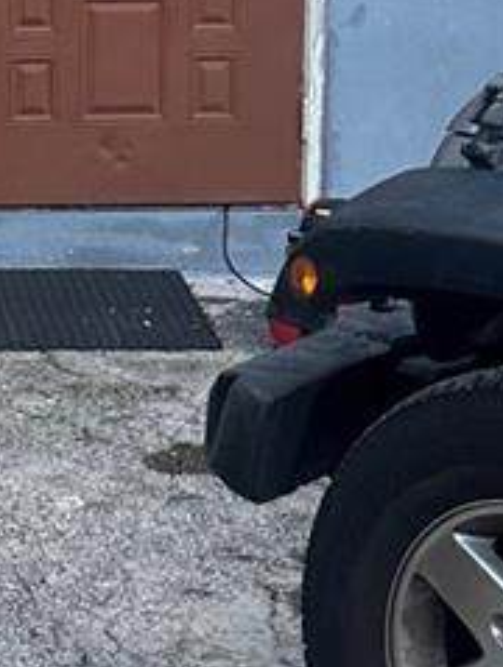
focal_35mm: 154
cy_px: 25
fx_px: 2976
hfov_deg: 9.4
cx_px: -285
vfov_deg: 12.7
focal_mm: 6.86
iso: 80
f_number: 1.78
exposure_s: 1/1393
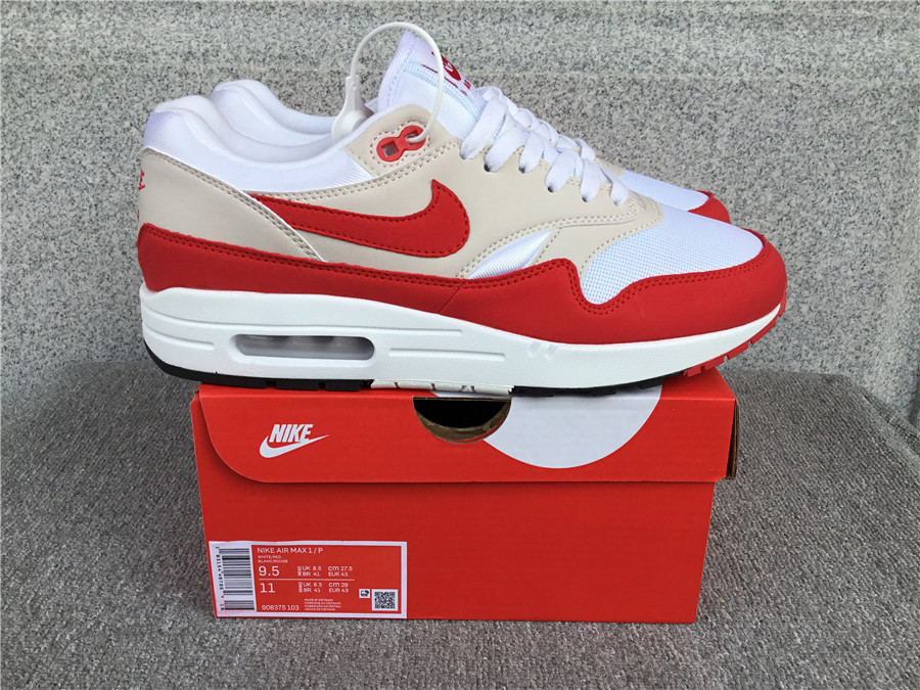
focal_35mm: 31
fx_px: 824
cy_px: 345
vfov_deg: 45.4
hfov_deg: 58.4
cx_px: 460
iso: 25
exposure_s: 1/403
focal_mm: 3.3
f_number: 2.4
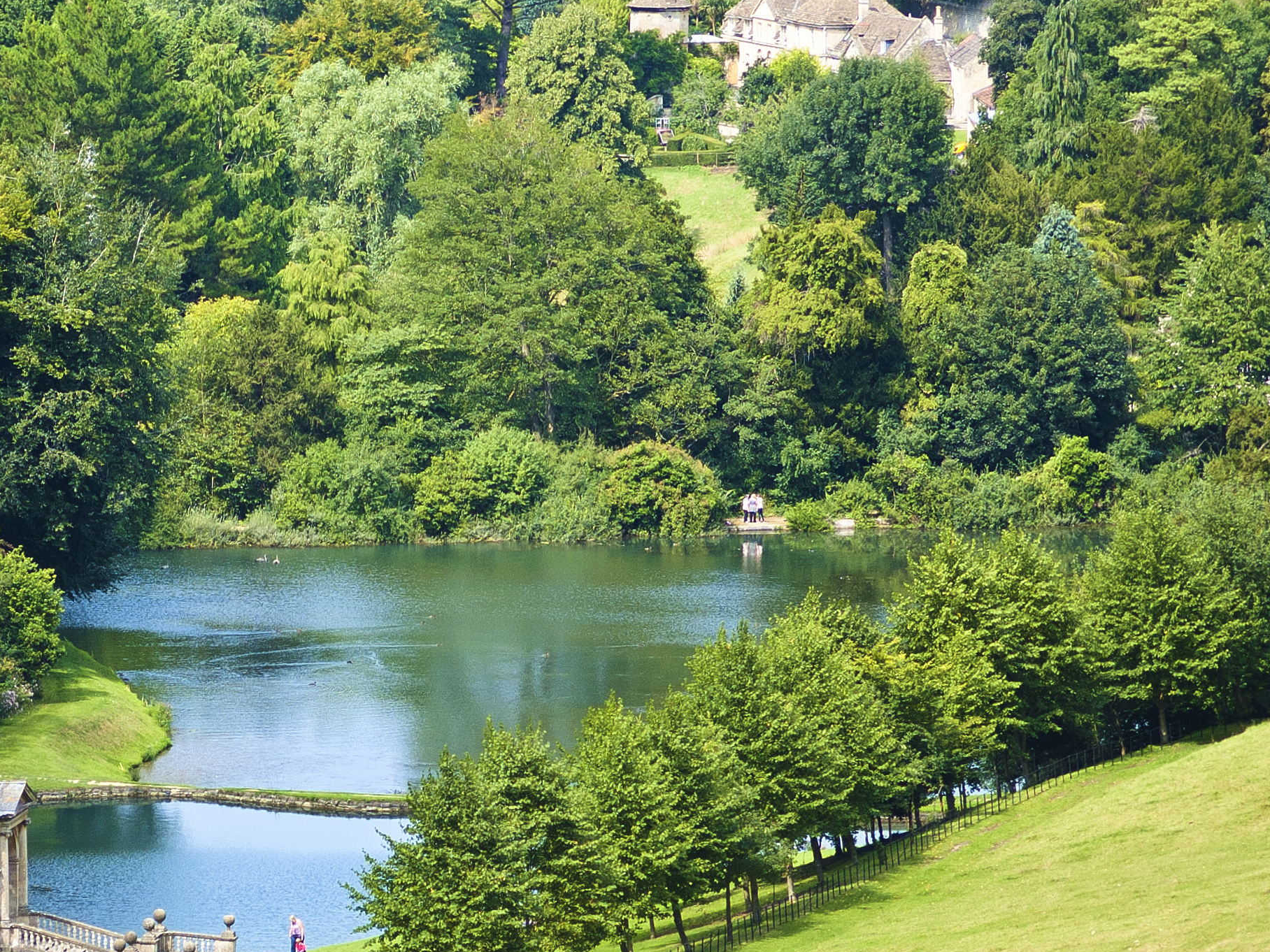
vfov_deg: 5.7
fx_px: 9612
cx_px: 294
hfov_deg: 7.5
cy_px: 518
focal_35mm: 262
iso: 200
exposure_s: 1/800
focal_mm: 110
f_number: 4.2
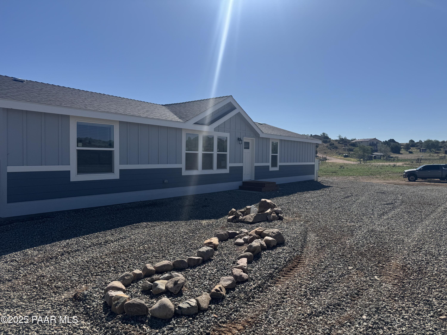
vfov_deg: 56.8
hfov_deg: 71.6
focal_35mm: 24
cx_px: 224
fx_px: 310
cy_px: 168
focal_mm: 6.76
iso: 80
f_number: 1.78
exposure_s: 1/7937
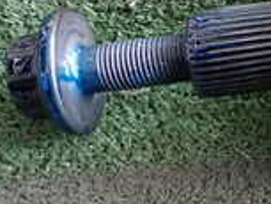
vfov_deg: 15.0
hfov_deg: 16.3
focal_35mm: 98
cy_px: 35
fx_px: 768
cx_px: 510
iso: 250
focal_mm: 4.5
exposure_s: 1/30
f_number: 2
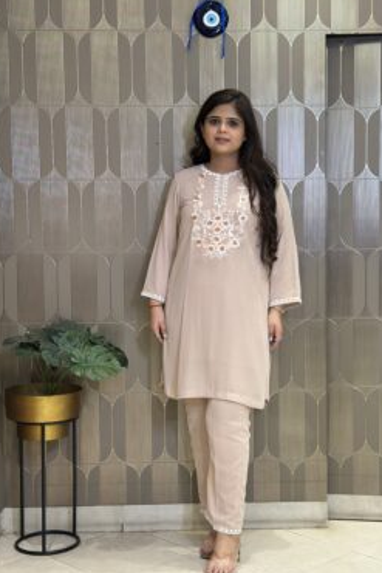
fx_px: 859
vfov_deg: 36.9
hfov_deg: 25.0
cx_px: 224
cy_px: 294
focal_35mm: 54
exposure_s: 1/50
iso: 100
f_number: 1.78
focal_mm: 6.86
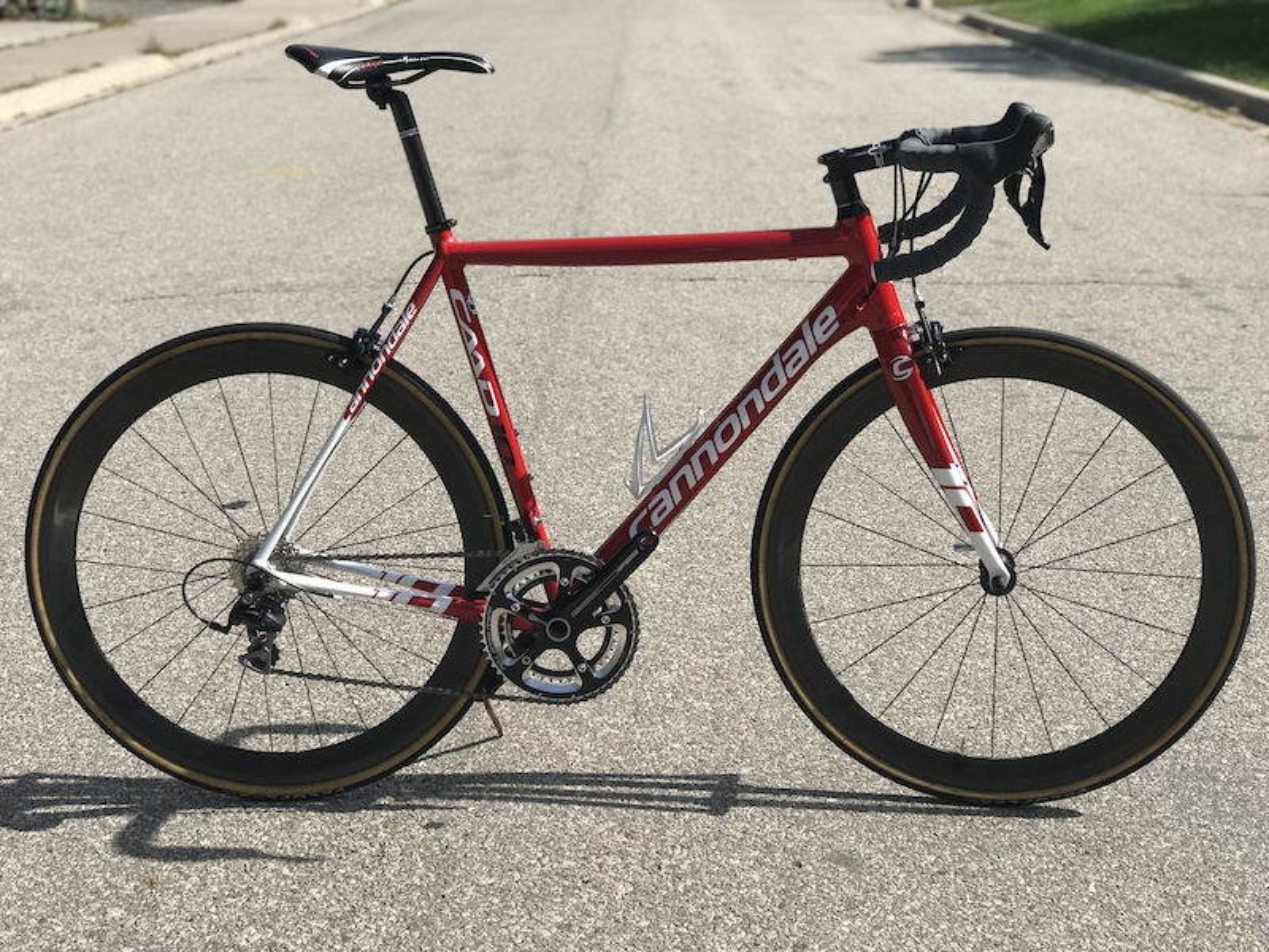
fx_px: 2090
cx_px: 634
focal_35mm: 57
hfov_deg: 33.8
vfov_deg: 25.7
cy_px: 476
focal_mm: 6.6
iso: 20
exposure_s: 1/833
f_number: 2.8
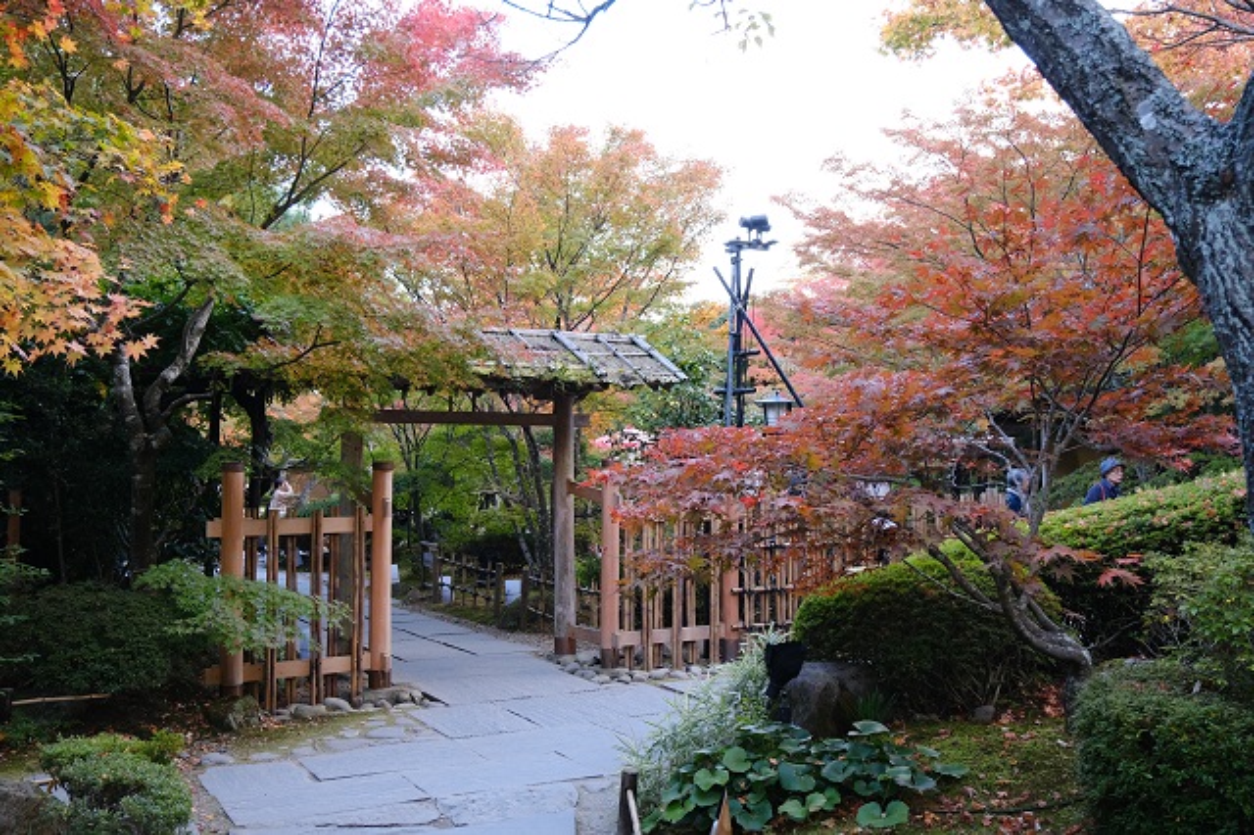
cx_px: 627
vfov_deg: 41.1
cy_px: 418
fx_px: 1114
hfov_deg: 58.7
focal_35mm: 32
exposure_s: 1/60
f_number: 4
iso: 1000
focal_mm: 21.2
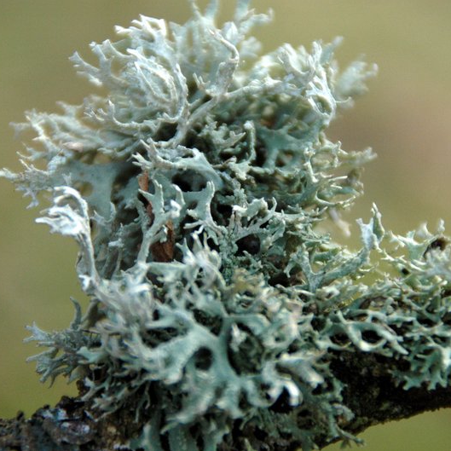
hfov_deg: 4.6
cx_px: 261
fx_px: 5675
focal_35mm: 385
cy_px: 226
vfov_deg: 4.6
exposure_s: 1/500
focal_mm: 200
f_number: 6.3
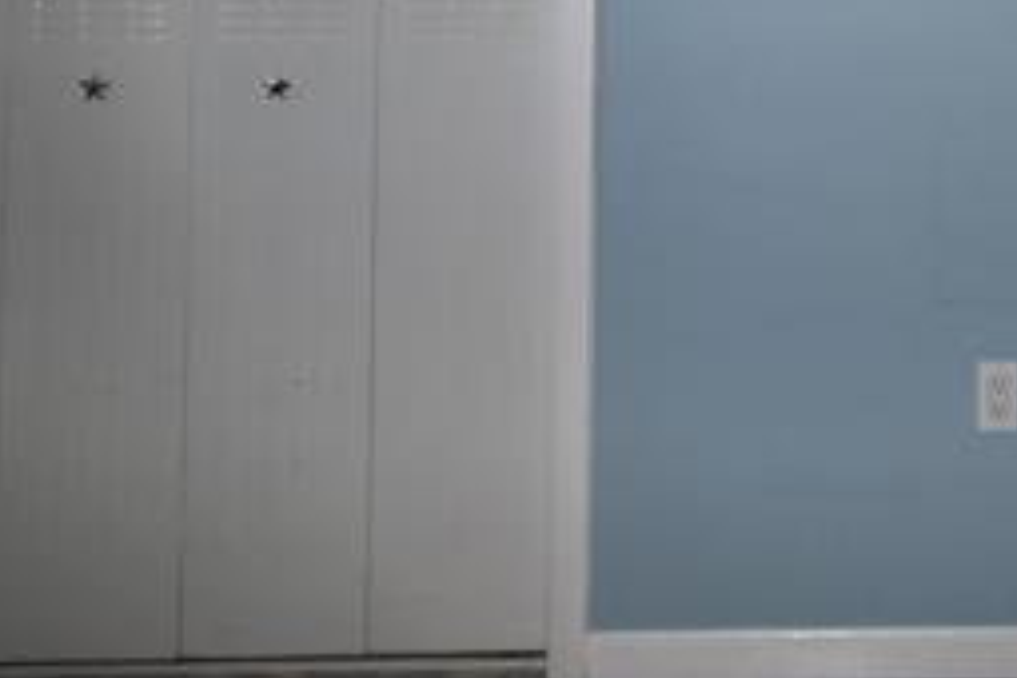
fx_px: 1328
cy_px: -42
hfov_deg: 39.3
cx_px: 889
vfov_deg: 26.7
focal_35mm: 47
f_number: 4.5
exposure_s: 1/125
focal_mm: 10
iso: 800
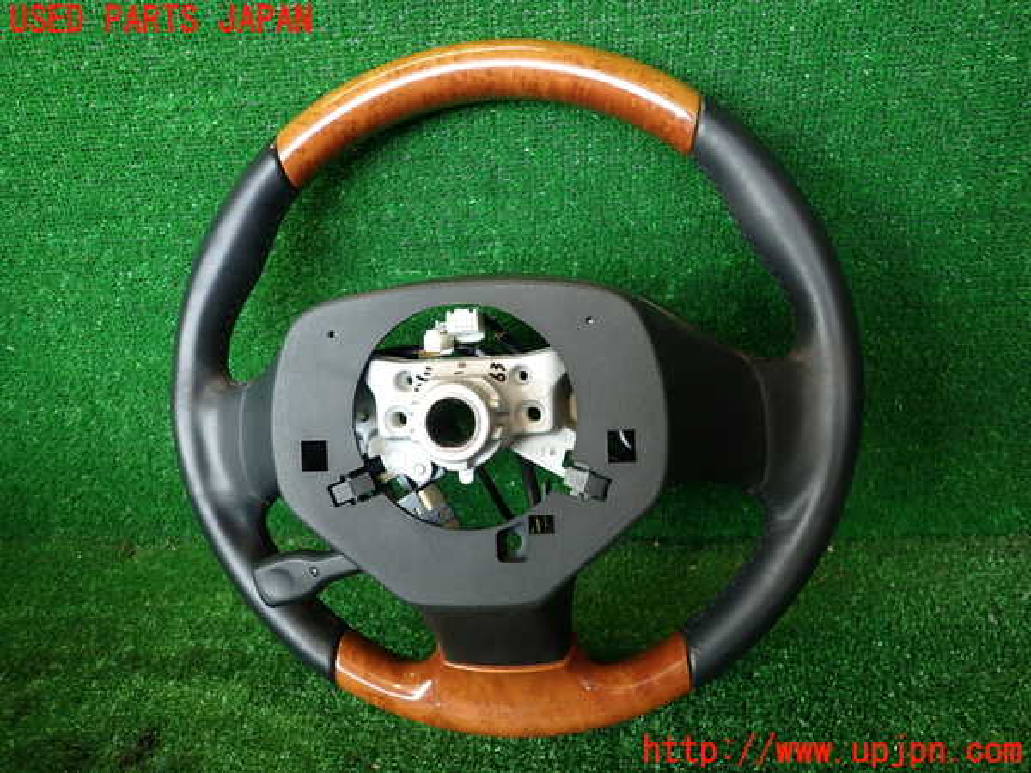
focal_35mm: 25
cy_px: 386
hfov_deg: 69.4
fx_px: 745
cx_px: 516
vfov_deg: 54.9
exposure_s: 1/60
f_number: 2
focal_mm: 4.5
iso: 160
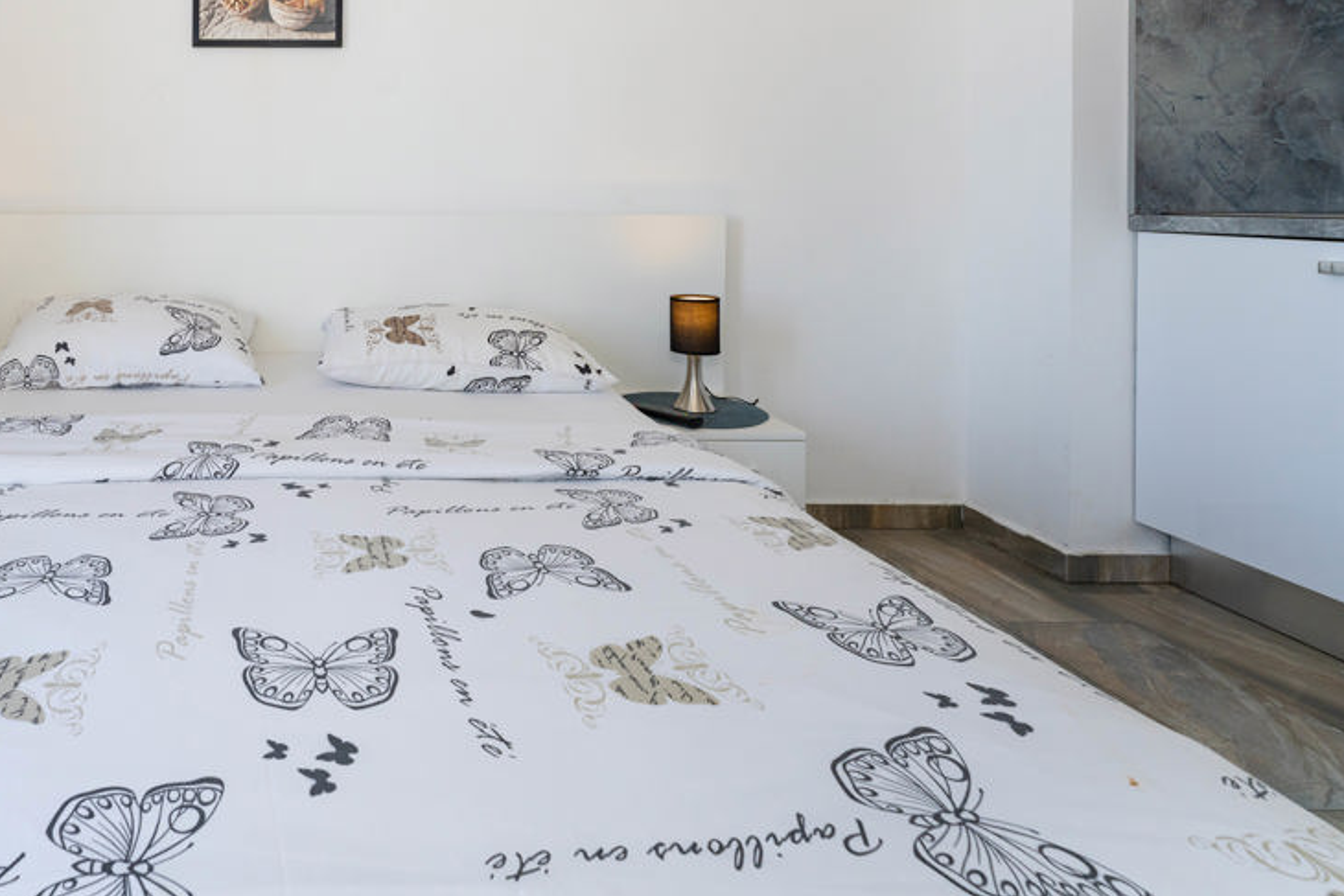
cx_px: 287
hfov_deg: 69.4
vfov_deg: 51.9
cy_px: 190
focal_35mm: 23
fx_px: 859
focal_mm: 14
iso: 800
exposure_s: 1/200
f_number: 7.1
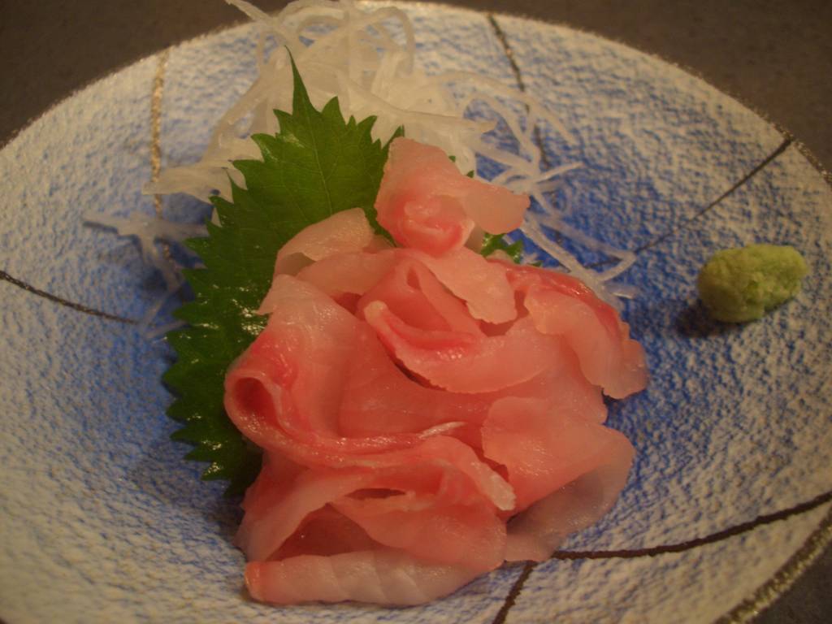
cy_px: 312
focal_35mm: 35
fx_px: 841
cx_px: 416
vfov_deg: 40.7
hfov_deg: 52.6
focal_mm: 5.8
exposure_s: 1/8
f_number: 2.6
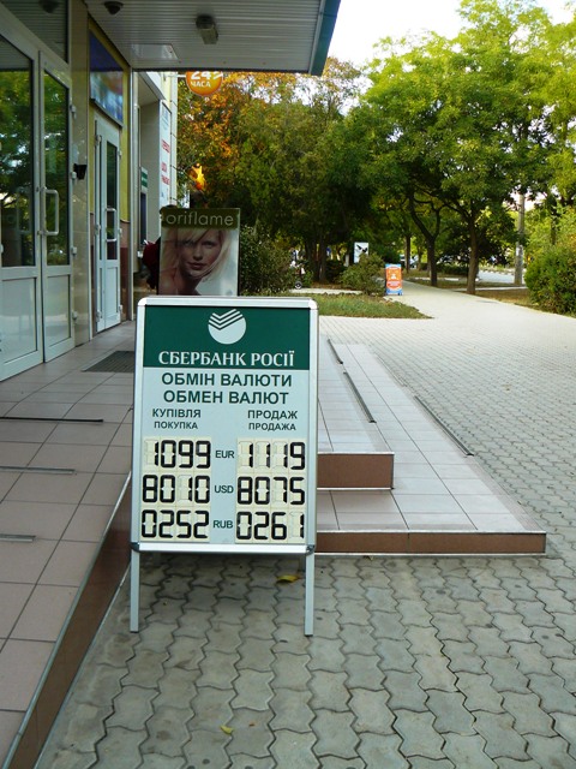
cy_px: 384
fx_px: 799
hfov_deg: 39.7
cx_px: 288
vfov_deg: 51.4
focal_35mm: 36
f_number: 2.8
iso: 100
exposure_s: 1/100
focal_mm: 6
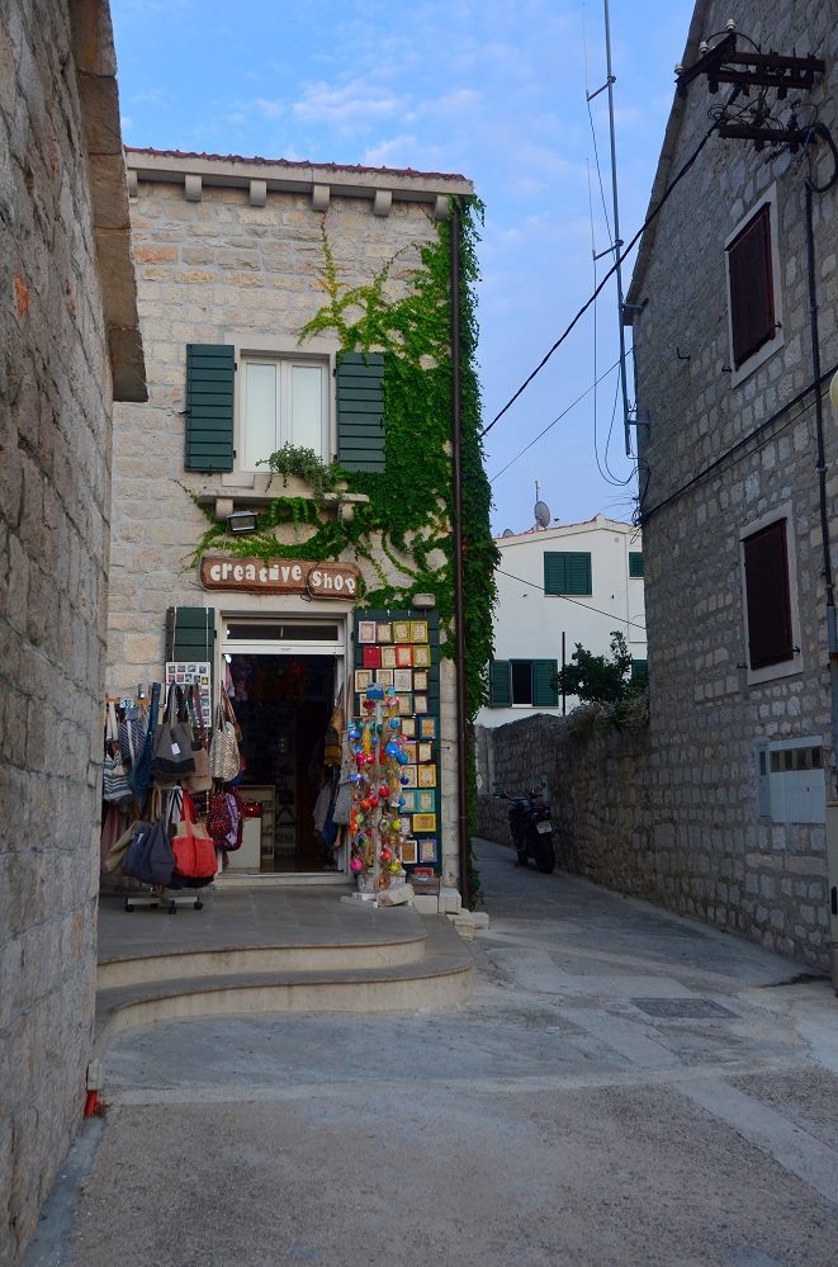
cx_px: 419
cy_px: 634
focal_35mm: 36
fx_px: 1263
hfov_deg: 36.7
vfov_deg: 53.2
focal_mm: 24
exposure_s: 1/250
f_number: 5.6
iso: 400
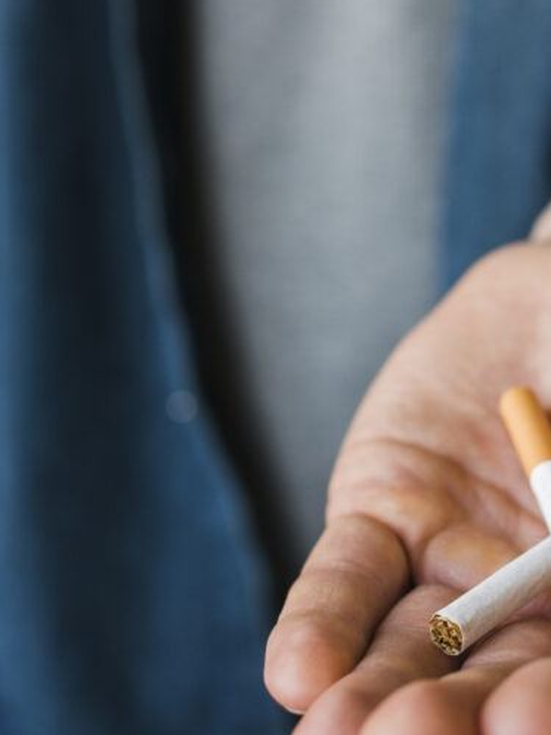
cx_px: 479
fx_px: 2100
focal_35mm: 99
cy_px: 158
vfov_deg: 19.6
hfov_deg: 14.8
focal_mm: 50
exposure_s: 1/160
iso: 400
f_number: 4
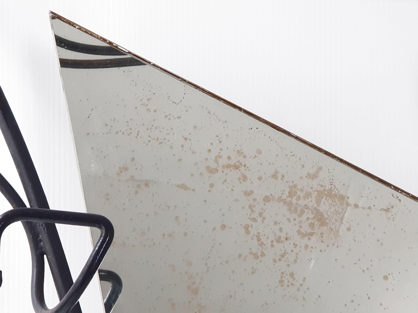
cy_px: 156
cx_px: 209
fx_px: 628
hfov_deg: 36.8
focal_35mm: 52
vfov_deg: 28.0
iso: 160
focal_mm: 6
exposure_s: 1/33
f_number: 2.4
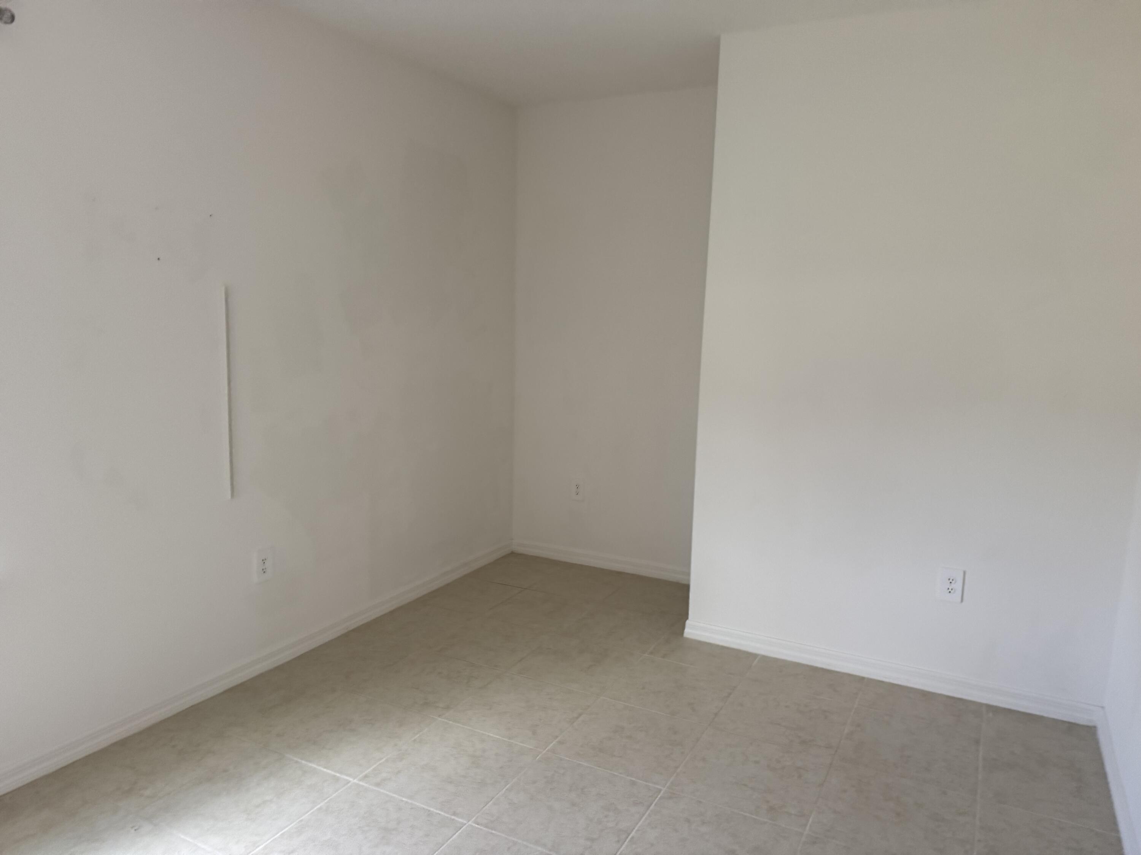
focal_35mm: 24
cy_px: 428
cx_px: 570
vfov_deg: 56.8
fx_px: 791
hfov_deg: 71.6
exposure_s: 1/120
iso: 200
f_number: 1.78
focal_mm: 6.76
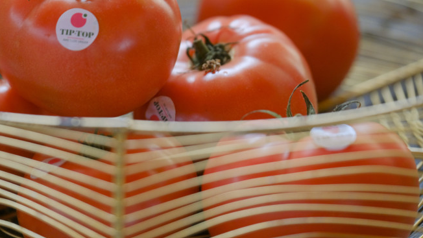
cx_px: 175
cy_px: 73
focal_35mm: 259
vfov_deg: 4.7
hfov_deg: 8.3
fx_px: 2905
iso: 1250
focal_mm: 140
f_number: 2.8
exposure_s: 1/160
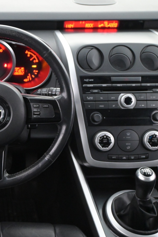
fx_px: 373
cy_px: 118
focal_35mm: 57
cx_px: -10
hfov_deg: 22.7
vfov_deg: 35.2
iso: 4500
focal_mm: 25
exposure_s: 1/40
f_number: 4.2
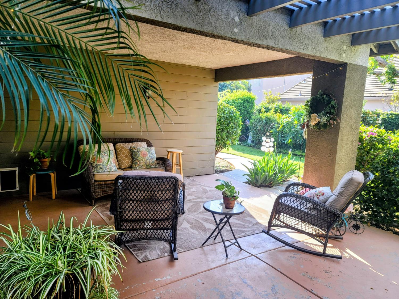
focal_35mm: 25
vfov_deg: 54.9
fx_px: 288
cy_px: 150
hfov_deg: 69.4
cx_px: 200
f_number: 1.8
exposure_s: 1/120
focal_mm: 7
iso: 25
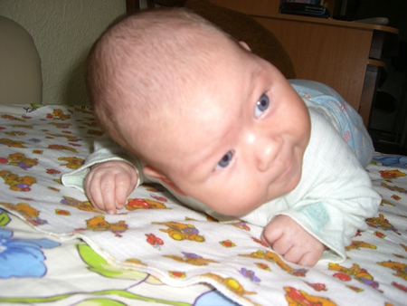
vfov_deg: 37.8
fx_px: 447
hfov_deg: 49.0
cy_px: 153
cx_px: 204
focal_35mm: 38
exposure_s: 1/60
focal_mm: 6.2
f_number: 2.7
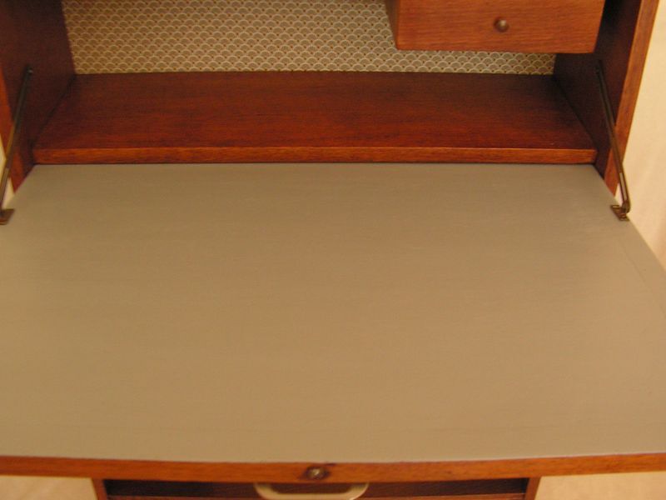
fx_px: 693
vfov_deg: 39.7
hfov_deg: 51.4
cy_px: 250
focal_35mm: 36
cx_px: 333
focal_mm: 6
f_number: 3.2
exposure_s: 1/10
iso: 200
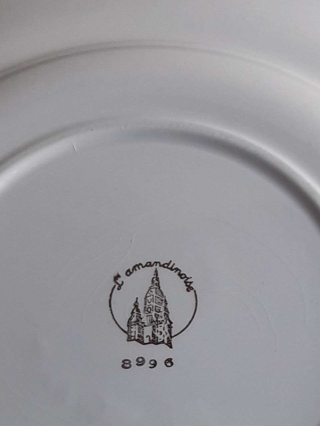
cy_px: 421
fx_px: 1109
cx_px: 127
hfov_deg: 16.4
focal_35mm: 90
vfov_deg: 21.1
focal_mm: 3.7
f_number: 1.9
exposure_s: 1/143
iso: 40
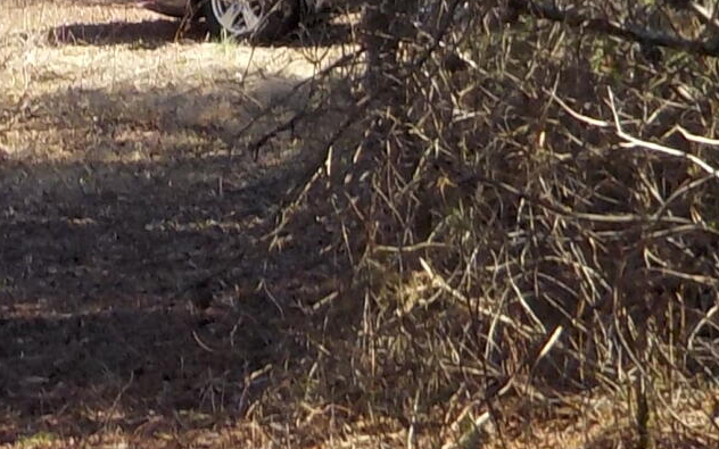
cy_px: 102
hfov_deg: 13.8
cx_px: 154
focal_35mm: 151
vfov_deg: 8.7
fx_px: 2959
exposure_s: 1/250
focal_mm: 4.1
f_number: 3.3
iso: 125
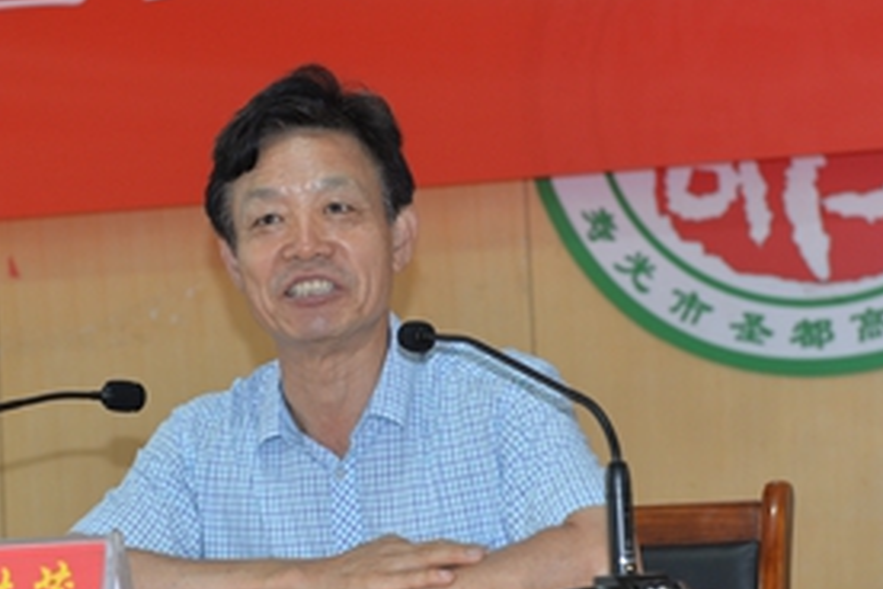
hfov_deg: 16.1
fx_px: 3115
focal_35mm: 127
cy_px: 343
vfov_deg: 10.8
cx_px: 355
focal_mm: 70
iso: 800
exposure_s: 1/60
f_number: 5
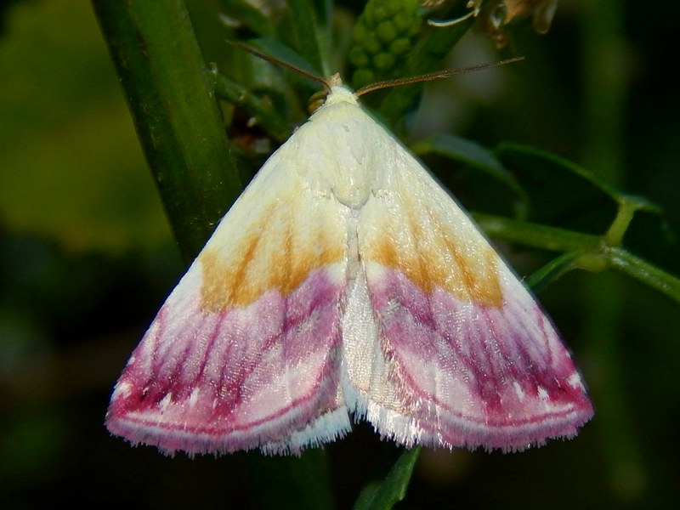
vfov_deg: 11.2
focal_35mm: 132
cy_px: 255
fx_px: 2593
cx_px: 340
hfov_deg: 14.9
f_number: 9.6
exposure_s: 1/50
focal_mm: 23.4
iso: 125
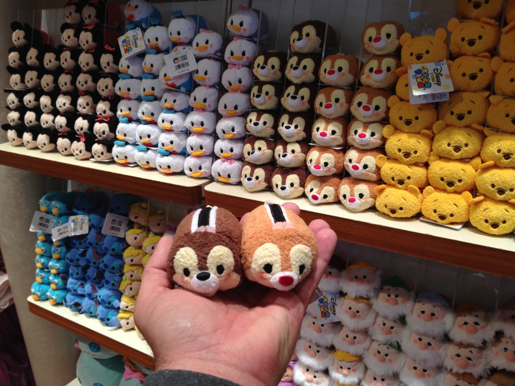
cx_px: 258
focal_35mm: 33
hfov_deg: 55.4
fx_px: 491
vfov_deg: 42.9
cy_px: 193
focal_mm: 4.12
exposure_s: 1/40
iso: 50
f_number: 2.4
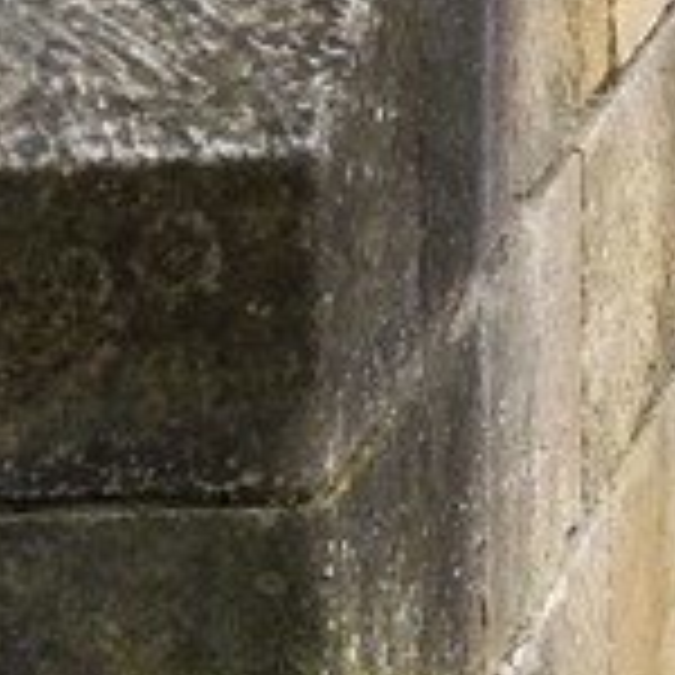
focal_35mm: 417
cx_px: 3042
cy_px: -1215
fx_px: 9200
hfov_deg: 3.9
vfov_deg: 4.1
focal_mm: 46
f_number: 9
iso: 200
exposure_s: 1/160
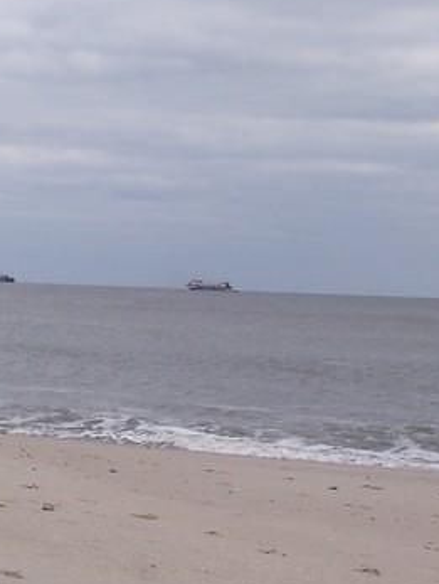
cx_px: 108
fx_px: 1772
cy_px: 244
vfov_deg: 18.7
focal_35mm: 105
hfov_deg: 14.1
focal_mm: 8.6
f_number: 6.7
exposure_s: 1/180
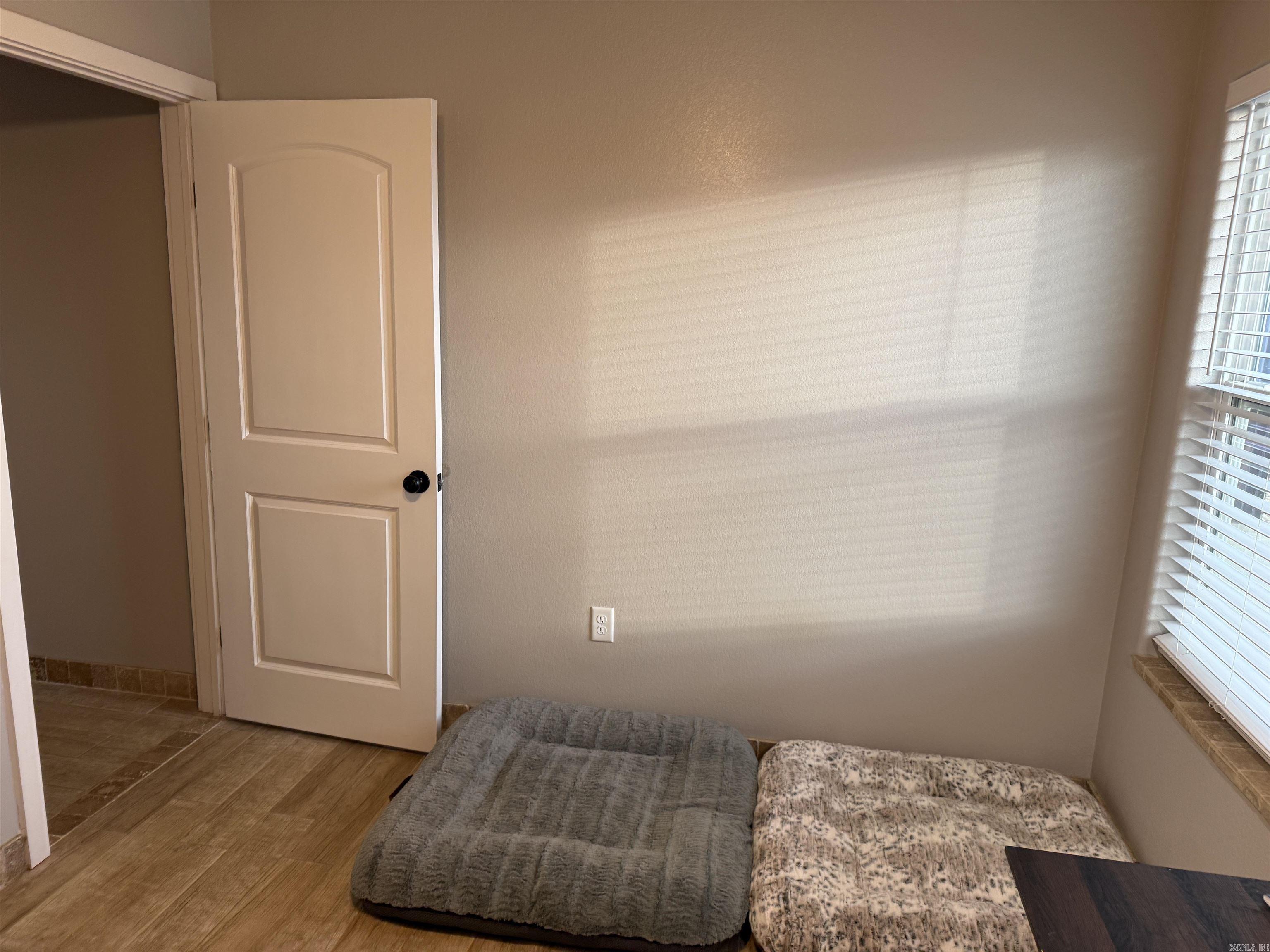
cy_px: 476
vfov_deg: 56.8
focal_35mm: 24
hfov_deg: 71.6
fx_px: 881
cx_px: 635
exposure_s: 1/60
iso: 125
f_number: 1.78
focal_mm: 6.76
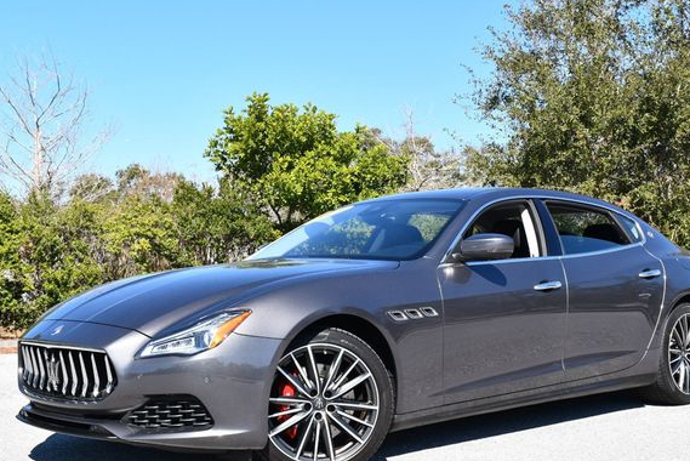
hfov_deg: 36.8
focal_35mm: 54
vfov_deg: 25.1
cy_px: 247
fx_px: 1035
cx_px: 367
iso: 180
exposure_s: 1/250
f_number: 8
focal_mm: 24
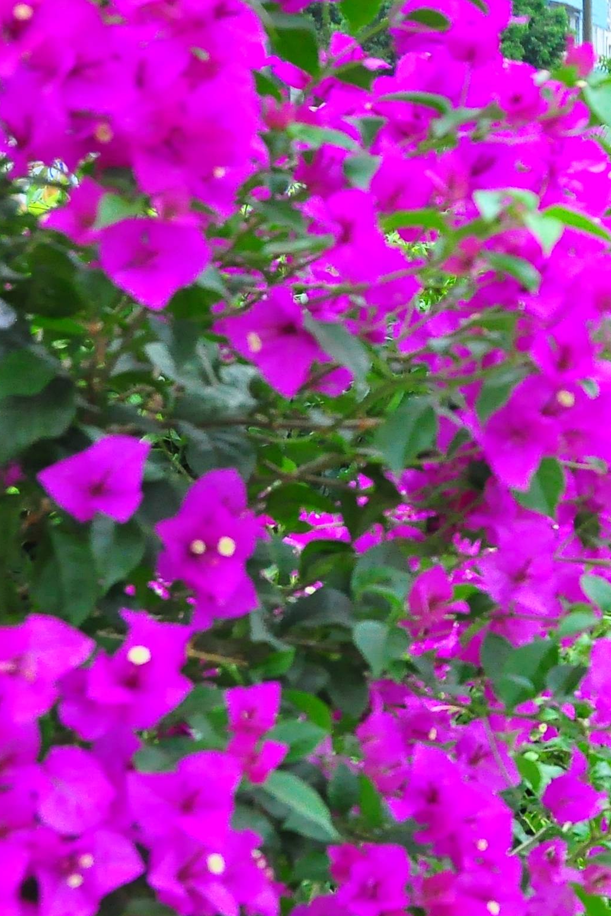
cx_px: 799
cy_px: 473
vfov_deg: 18.9
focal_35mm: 108
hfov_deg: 12.3
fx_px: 2750
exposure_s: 1/500
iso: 1600
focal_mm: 26
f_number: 6.3
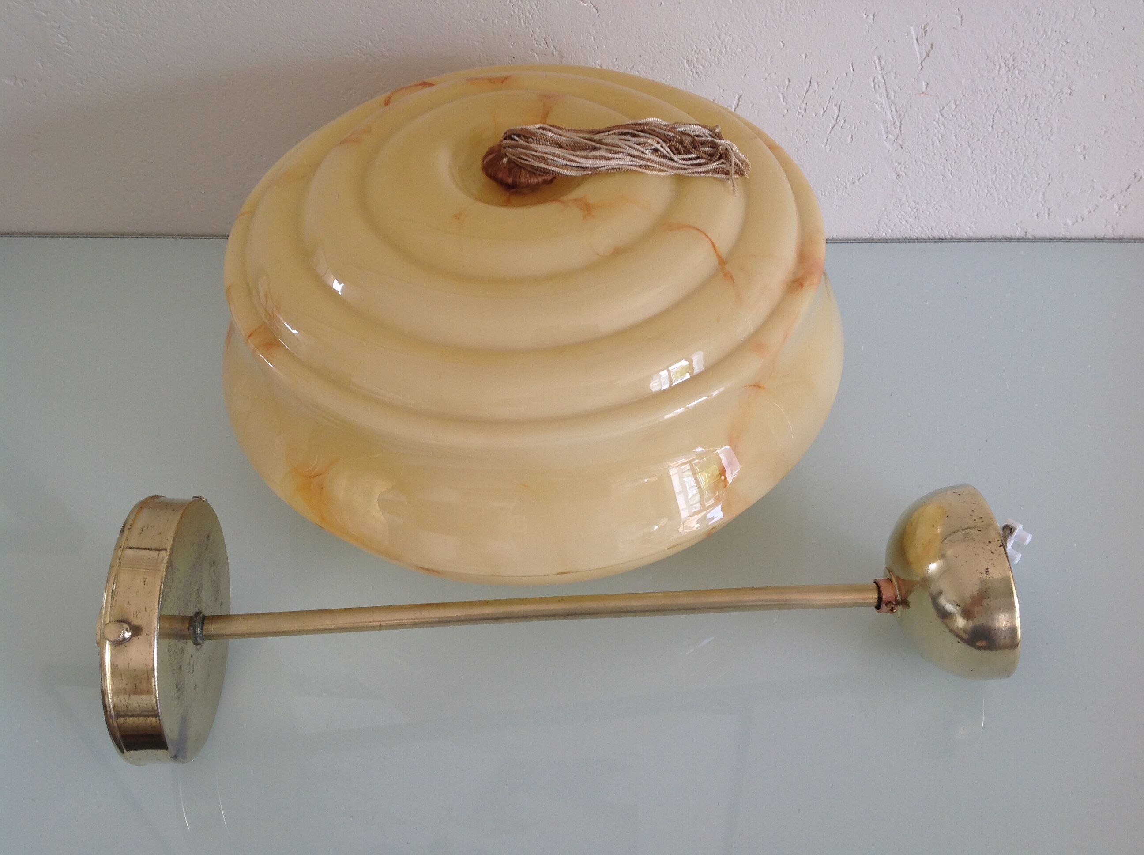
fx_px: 1155
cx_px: 572
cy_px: 428
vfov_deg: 40.6
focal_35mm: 35
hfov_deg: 52.7
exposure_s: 1/60
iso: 64
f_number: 2.4
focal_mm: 4.28
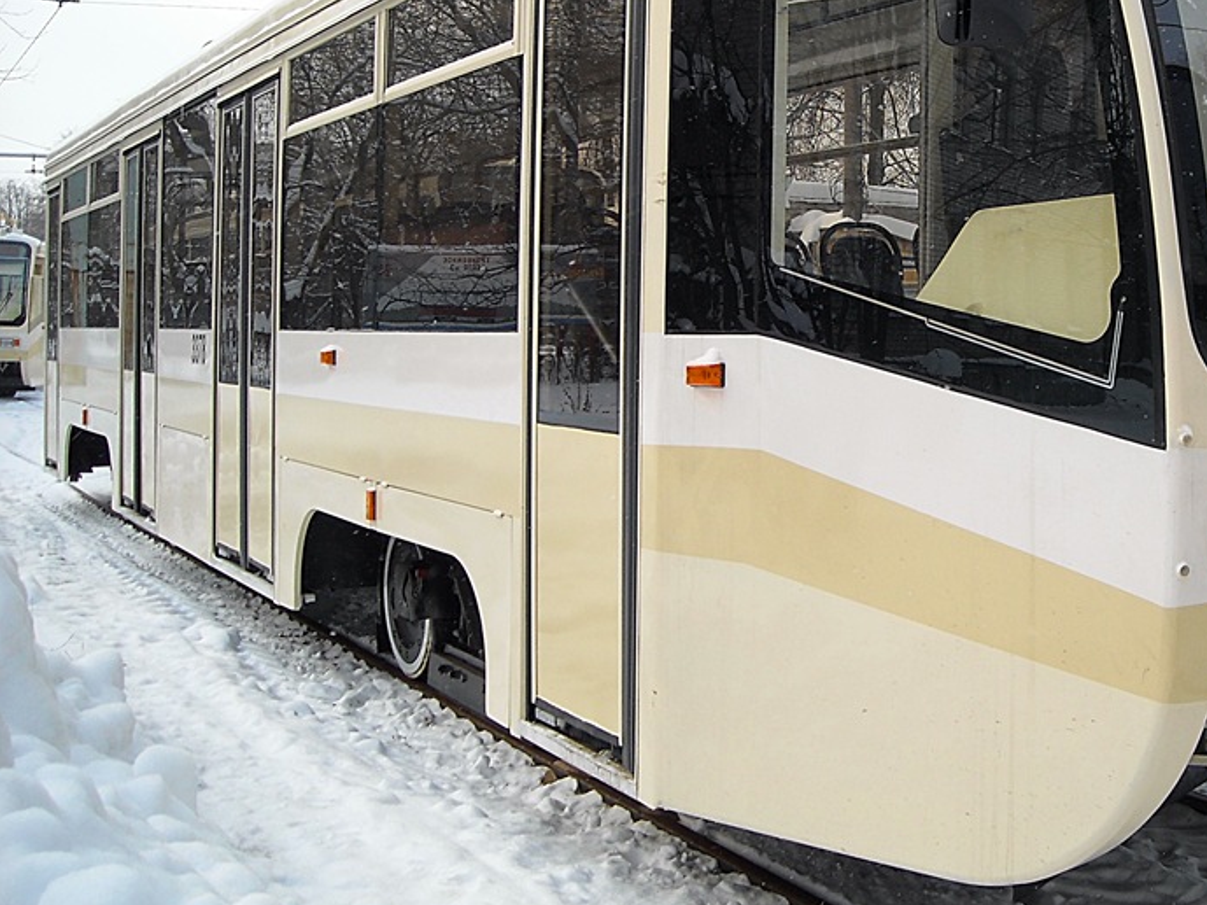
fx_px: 1813
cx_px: 895
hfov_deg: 36.0
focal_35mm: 52
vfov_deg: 27.8
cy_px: 277
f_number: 2.8
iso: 64
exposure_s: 1/250
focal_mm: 5.7
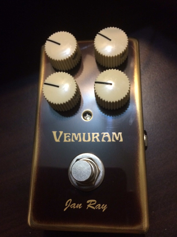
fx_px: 198
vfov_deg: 61.7
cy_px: 118
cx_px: 88
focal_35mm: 29
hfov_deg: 48.2
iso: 250
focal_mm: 4.15
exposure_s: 1/20
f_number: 2.2
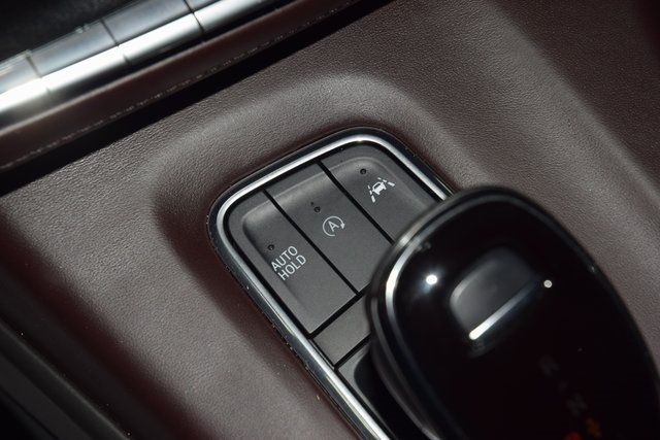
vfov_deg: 13.0
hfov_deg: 19.5
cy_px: 220
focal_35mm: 105
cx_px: 330
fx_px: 1925
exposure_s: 1/125
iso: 100
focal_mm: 70
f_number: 8
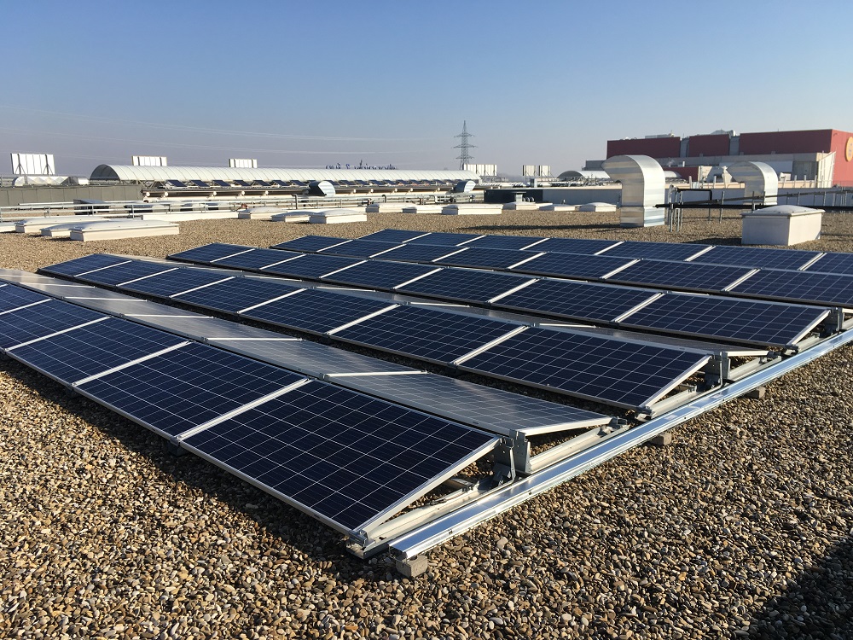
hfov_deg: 61.7
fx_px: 715
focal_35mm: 29
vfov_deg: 48.2
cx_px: 426
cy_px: 320
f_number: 2.2
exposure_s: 1/1479
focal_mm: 4.15
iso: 25
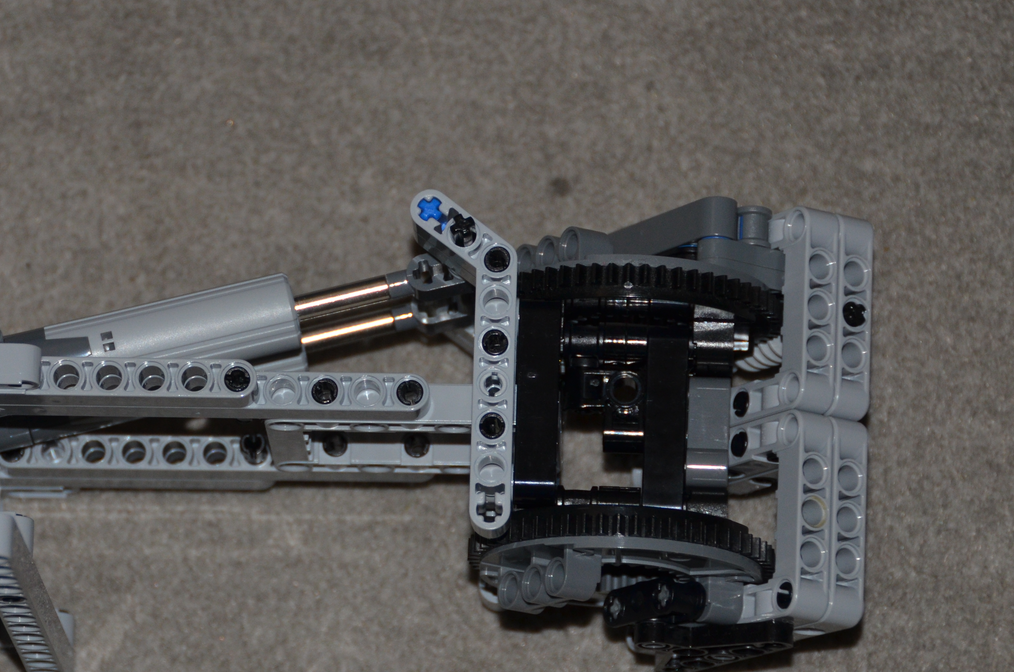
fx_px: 5988
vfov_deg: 6.4
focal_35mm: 213
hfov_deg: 9.7
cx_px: 264
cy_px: 370
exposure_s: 1/60
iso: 400
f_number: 5.3
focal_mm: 90
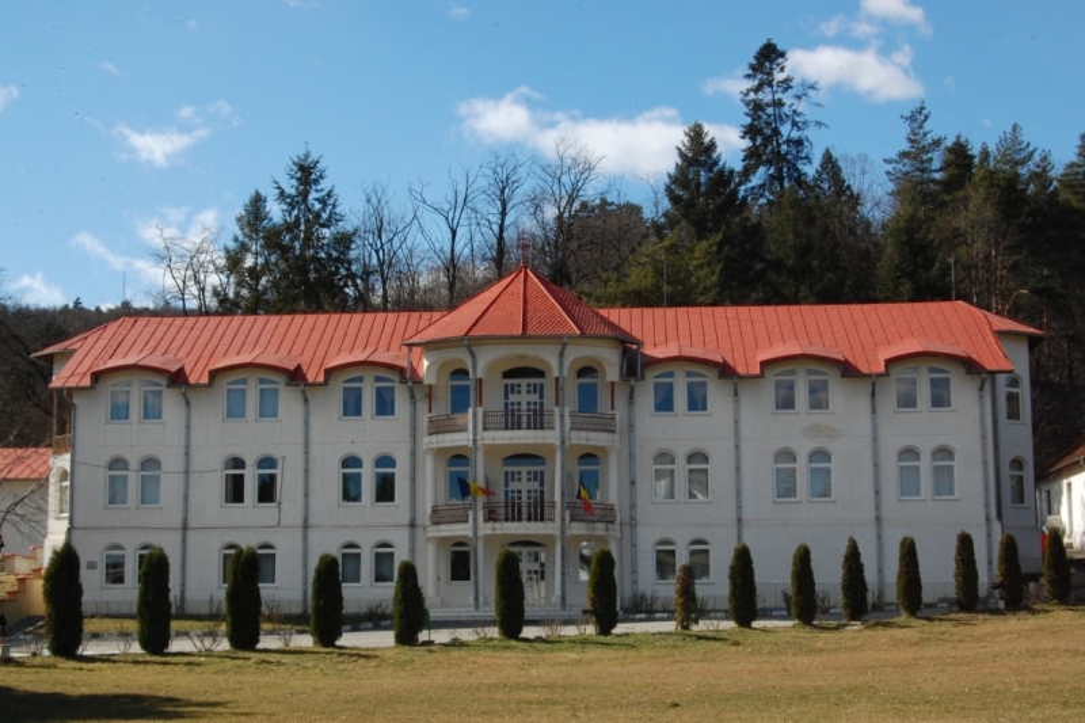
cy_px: 362
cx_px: 542
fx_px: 1717
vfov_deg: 23.8
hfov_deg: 35.1
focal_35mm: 57
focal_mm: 38
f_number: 20
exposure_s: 1/160
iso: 400
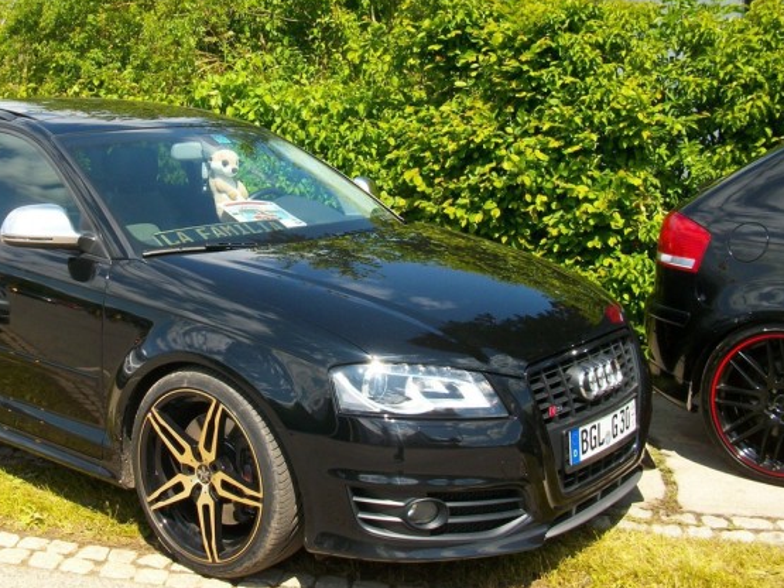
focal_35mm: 49
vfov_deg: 29.6
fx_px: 1110
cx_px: 271
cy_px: 247
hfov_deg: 38.5
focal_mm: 5.7
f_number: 5.5
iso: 80
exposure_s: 1/190
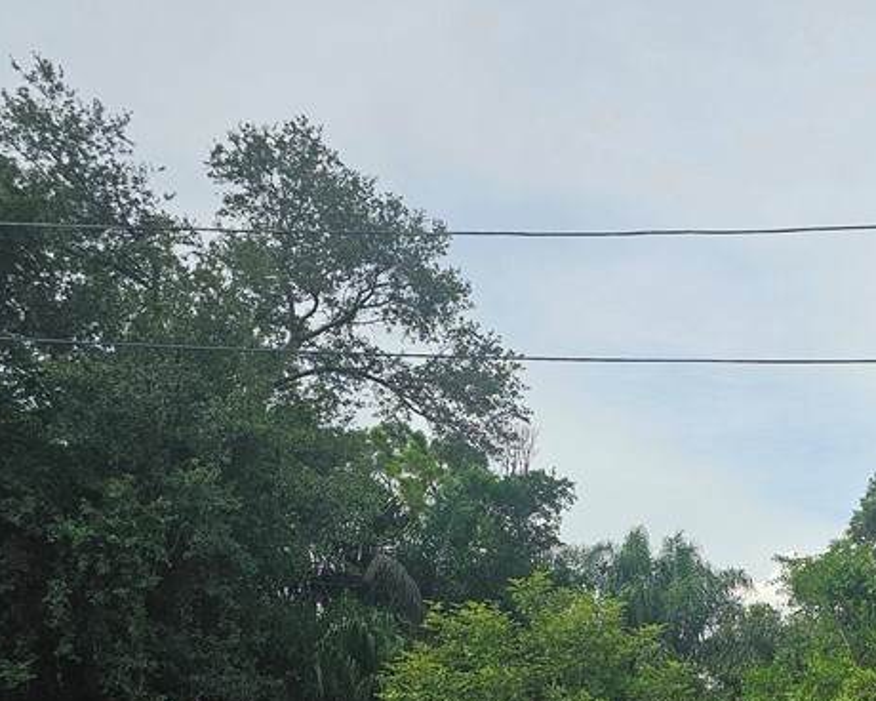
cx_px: 773
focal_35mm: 50
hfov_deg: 35.3
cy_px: 636
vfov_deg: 29.0
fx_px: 1296
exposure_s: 1/2000
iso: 25
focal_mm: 6.3
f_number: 1.7
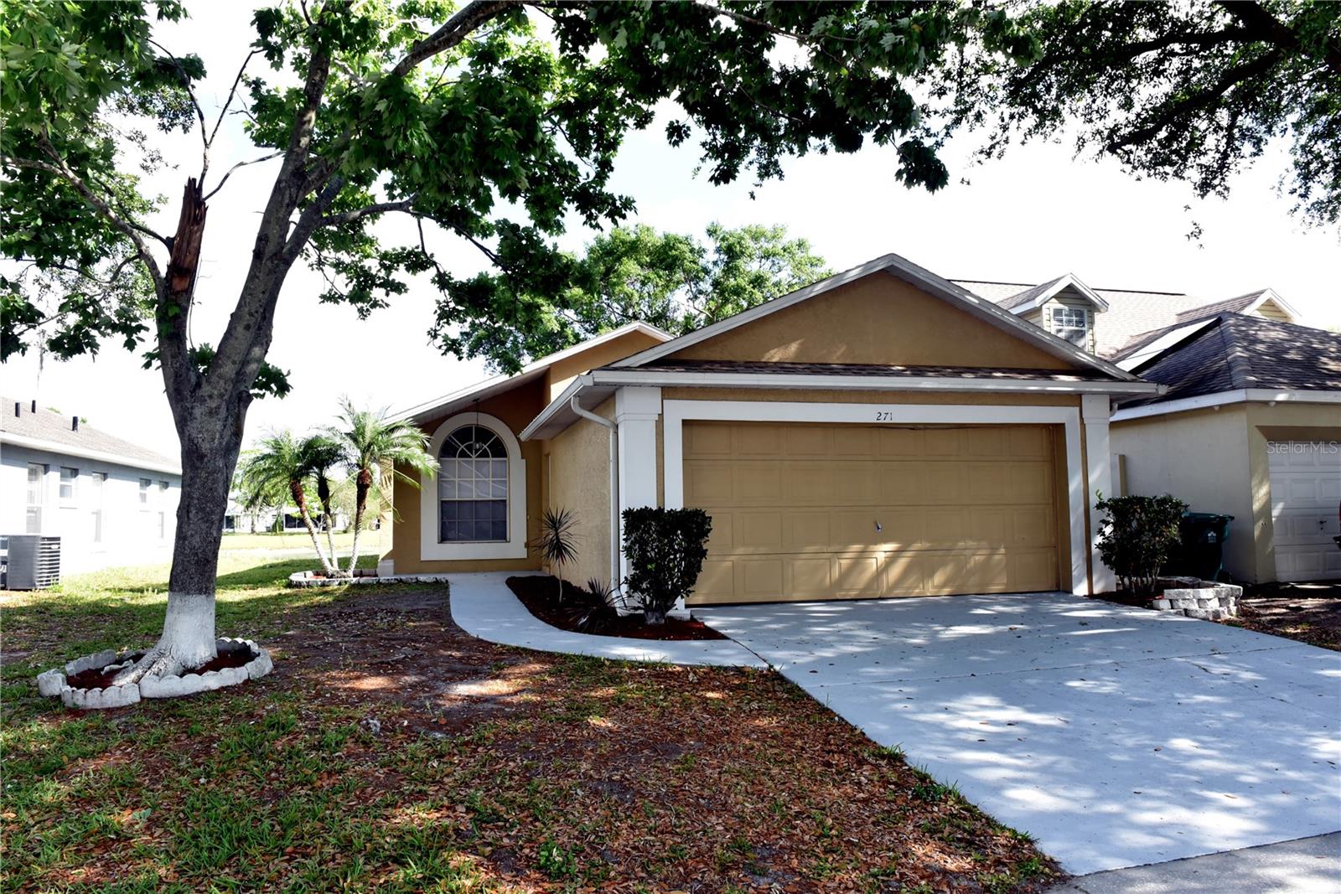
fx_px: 894
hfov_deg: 73.7
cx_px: 670
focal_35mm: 24
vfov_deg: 53.1
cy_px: 447
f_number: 11
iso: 800
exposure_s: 1/180
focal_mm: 24
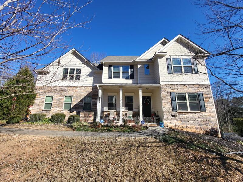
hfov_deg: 106.2
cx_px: 122
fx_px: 91
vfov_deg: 89.9
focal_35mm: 13
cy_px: 91
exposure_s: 1/823
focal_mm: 1.74
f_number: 2.2
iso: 32
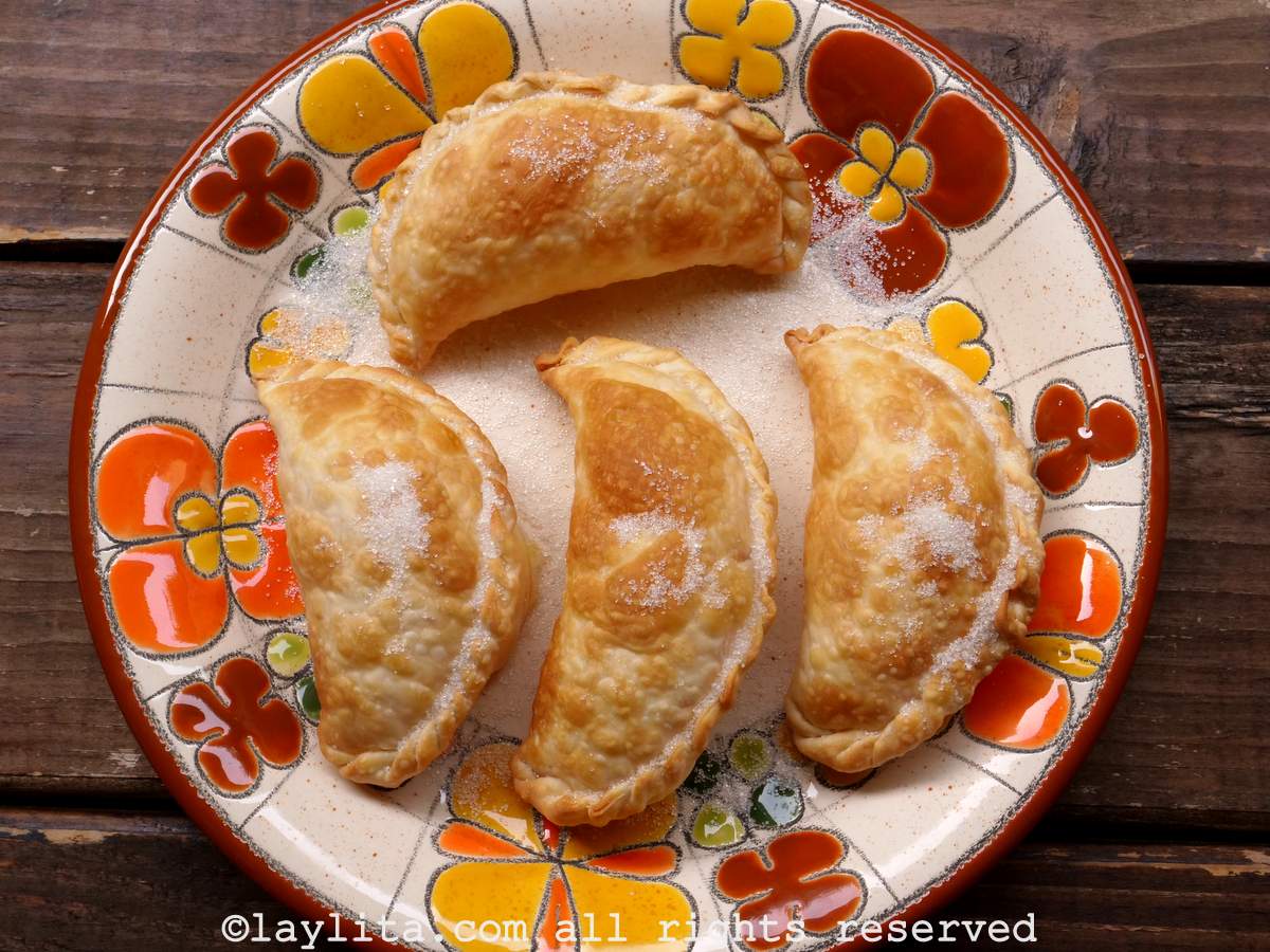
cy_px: 476
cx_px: 635
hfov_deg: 39.7
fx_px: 1761
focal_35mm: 48
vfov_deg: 30.3
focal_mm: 24
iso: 800
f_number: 13
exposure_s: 1/60
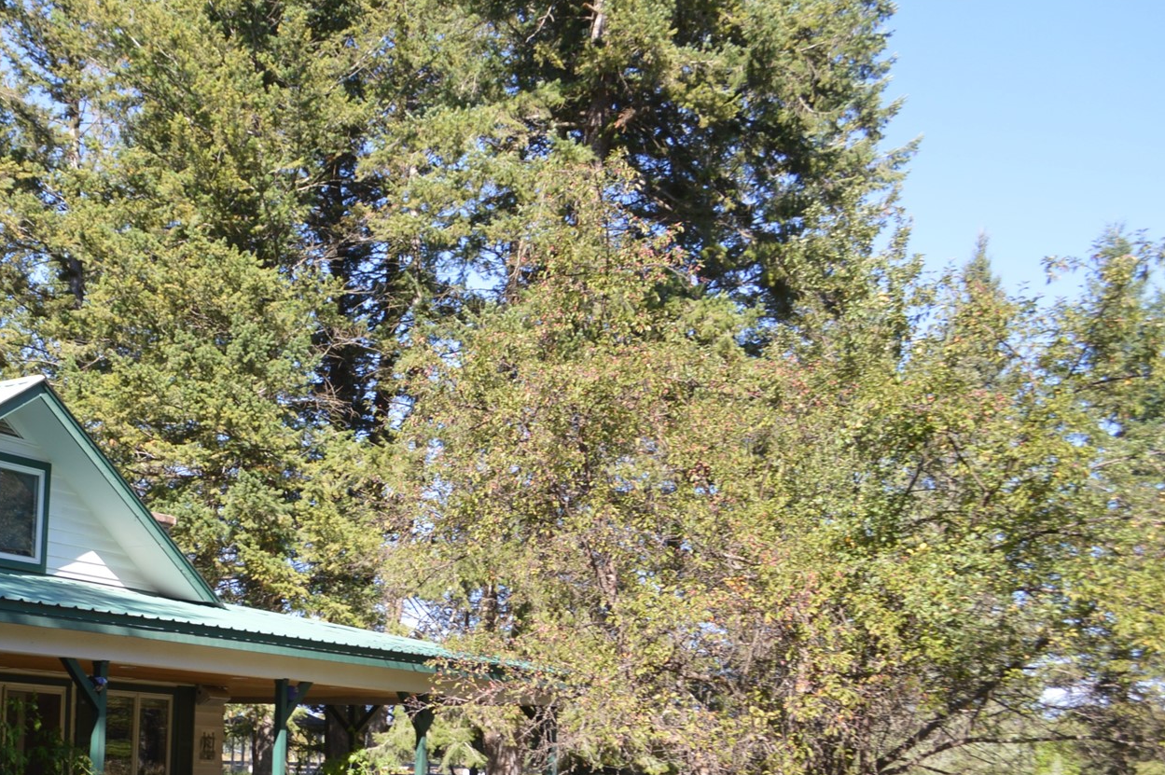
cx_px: 210
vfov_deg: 27.8
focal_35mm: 47
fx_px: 1520
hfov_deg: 40.0
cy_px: 663
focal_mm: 18
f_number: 5.6
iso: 100
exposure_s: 1/125
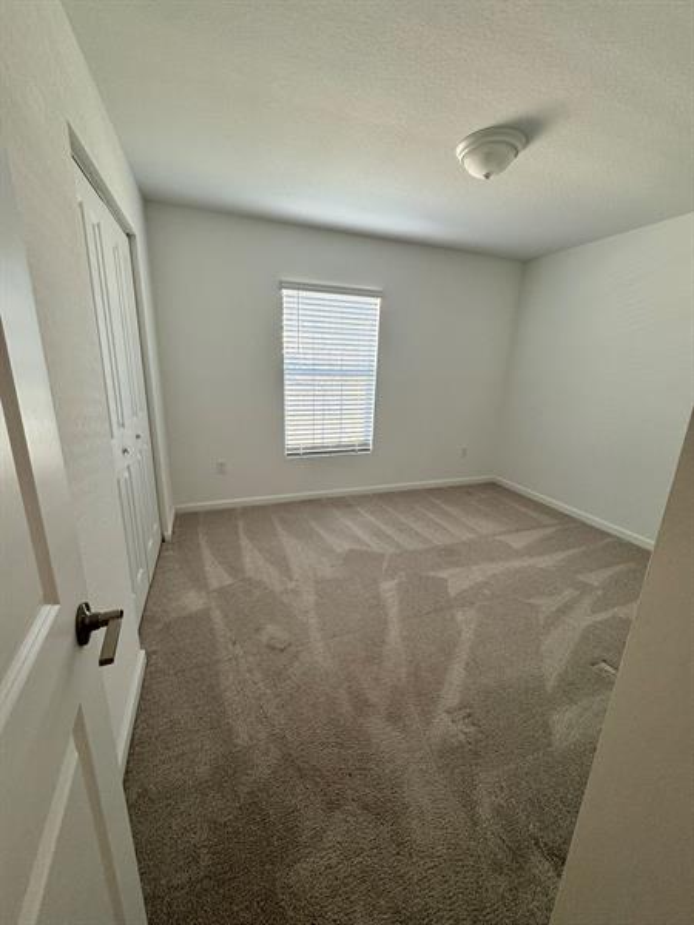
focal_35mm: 14
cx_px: 347
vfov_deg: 102.1
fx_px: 374
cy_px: 462
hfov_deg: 85.7
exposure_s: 1/120
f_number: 2.2
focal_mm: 2.22
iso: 160
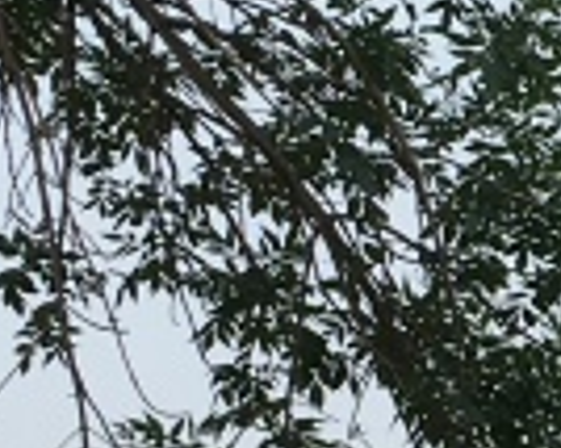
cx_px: 1143
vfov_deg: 7.1
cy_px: 406
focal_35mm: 216
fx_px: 3584
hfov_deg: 8.5
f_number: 2.2
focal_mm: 4.15
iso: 25
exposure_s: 1/1672
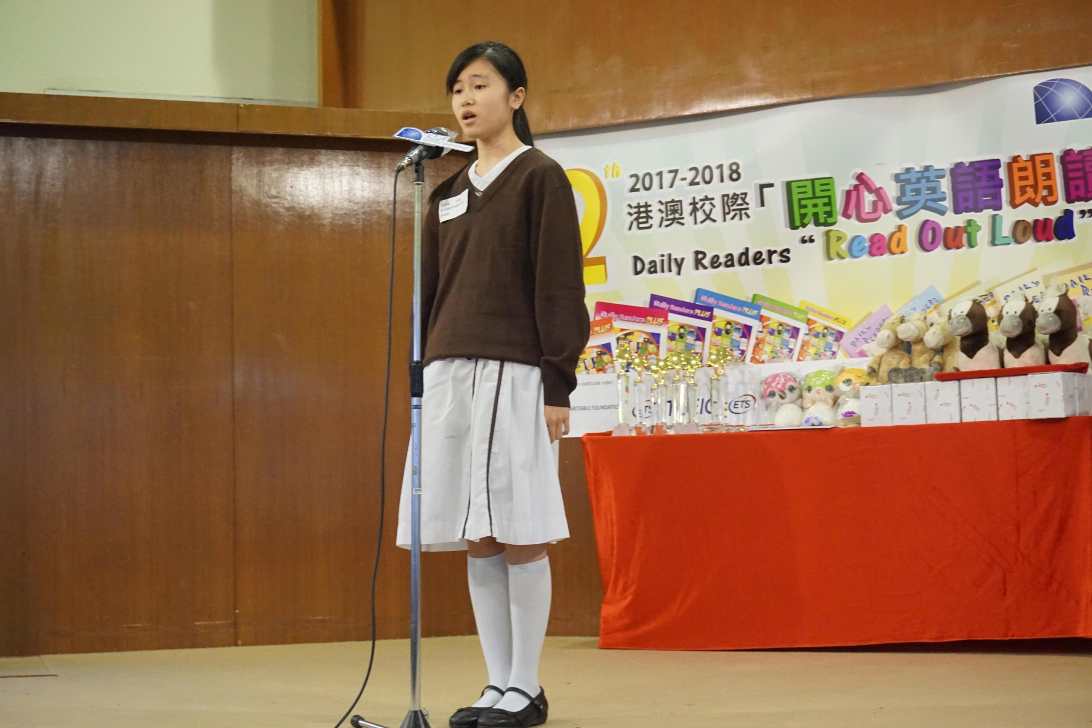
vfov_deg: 22.6
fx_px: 1820
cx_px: 546
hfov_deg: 33.4
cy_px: 364
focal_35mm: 60
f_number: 5.6
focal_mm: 40
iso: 3200
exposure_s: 1/80
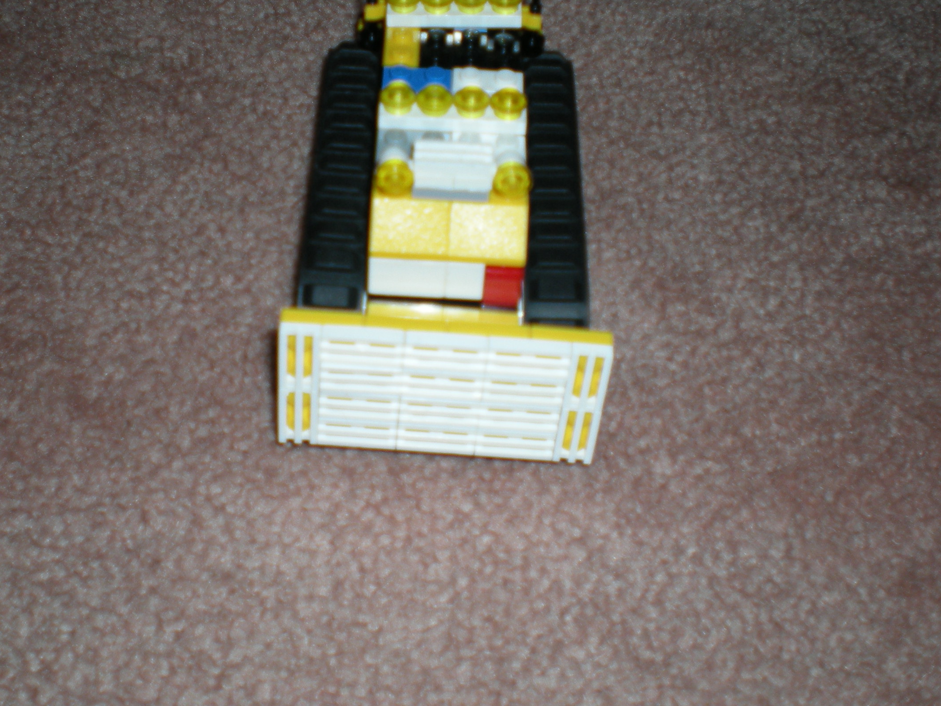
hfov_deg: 34.9
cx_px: 408
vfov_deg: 26.4
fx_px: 1495
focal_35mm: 55
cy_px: 233
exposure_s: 1/60
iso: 64
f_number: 3.1
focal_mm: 6.3
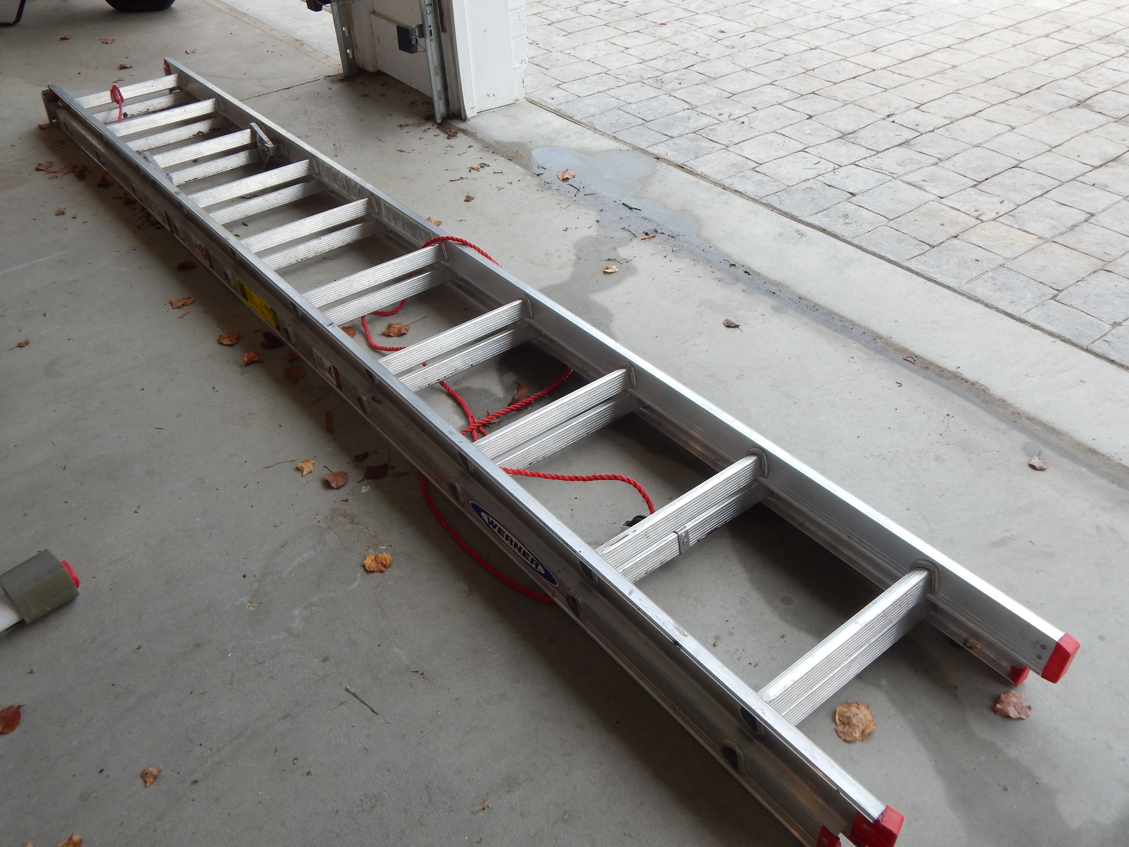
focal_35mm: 28
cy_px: 424
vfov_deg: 49.7
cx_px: 564
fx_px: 913
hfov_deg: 63.4
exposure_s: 1/125
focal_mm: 5.1
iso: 125
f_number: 3.2
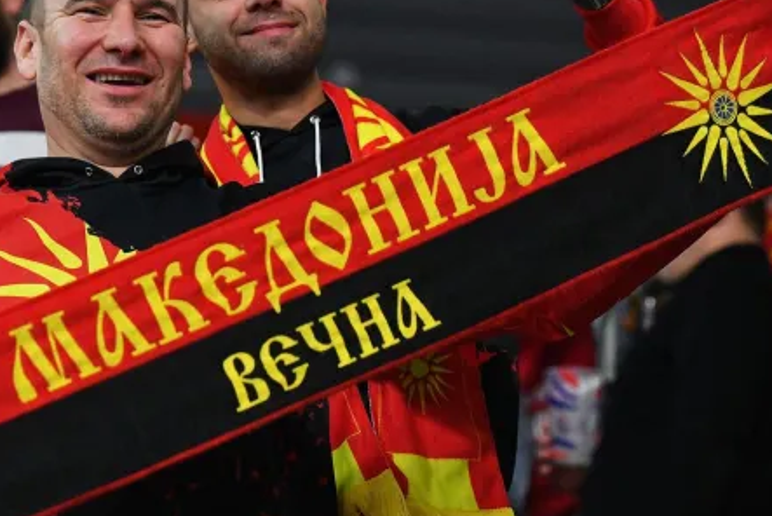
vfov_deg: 7.6
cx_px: 204
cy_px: 208
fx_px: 3862
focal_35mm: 180
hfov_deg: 11.4
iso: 2500
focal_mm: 105
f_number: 5
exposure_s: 1/1250
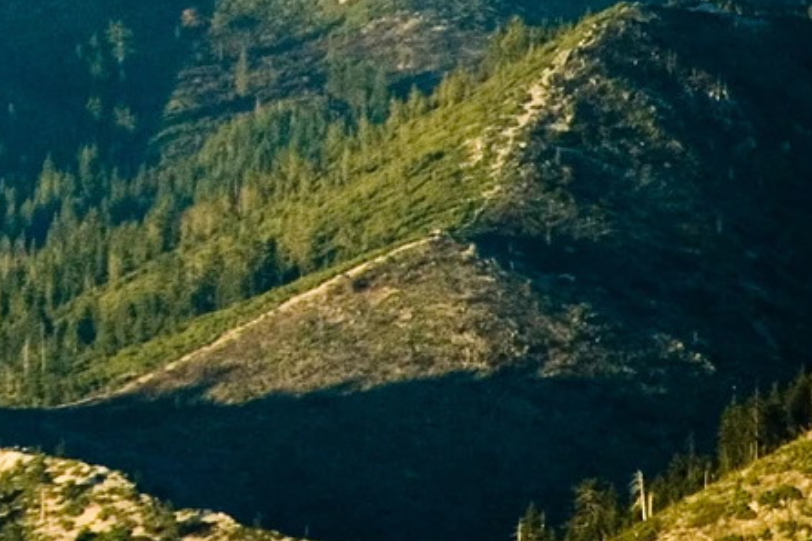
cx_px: -612
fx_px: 24620
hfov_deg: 1.9
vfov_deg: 1.3
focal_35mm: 1092
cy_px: -406
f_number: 5.6
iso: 200
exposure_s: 1/500
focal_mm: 200
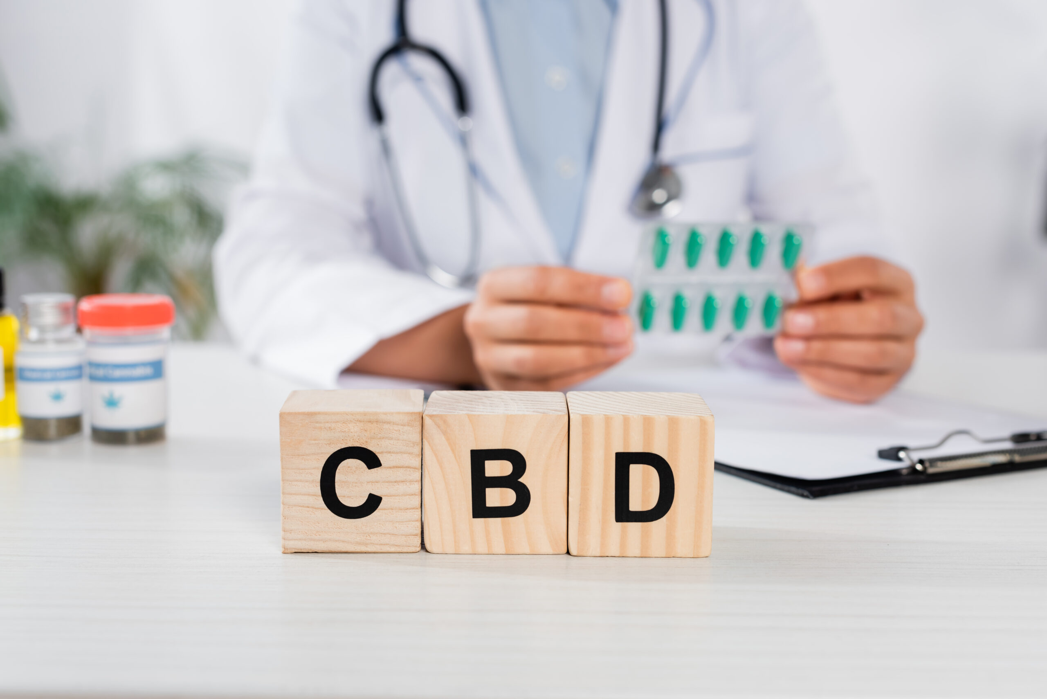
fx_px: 1455
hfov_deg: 39.6
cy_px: 350
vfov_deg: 27.0
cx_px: 524
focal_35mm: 50
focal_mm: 50
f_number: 5
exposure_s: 1/160
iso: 160
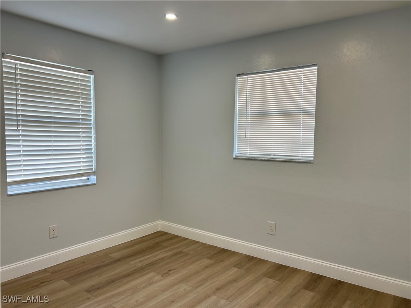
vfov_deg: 53.1
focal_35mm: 26
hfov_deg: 67.3
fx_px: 309
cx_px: 206
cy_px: 154
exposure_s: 1/120
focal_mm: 5.7
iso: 40
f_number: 1.5
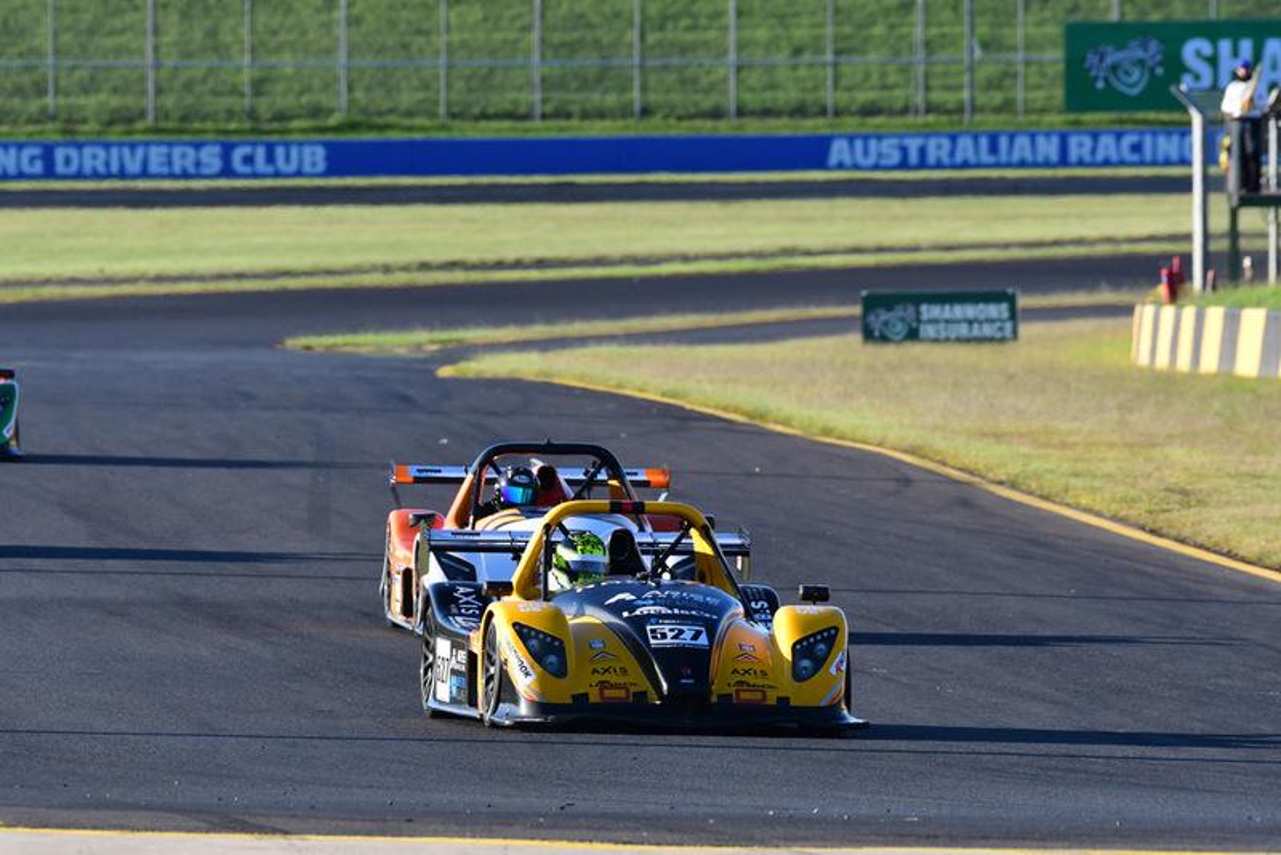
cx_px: 640
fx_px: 26696
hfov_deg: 2.7
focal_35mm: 750
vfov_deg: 1.8
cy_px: 428
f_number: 10
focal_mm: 500
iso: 800
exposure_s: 1/640
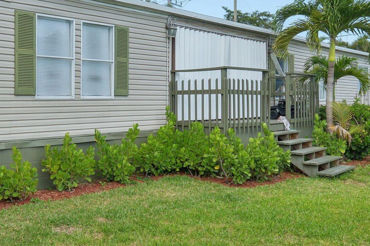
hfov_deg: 50.2
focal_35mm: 37
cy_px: 84
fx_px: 380
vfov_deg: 35.6
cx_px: 103
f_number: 8
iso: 400
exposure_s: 1/900
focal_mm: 12.6
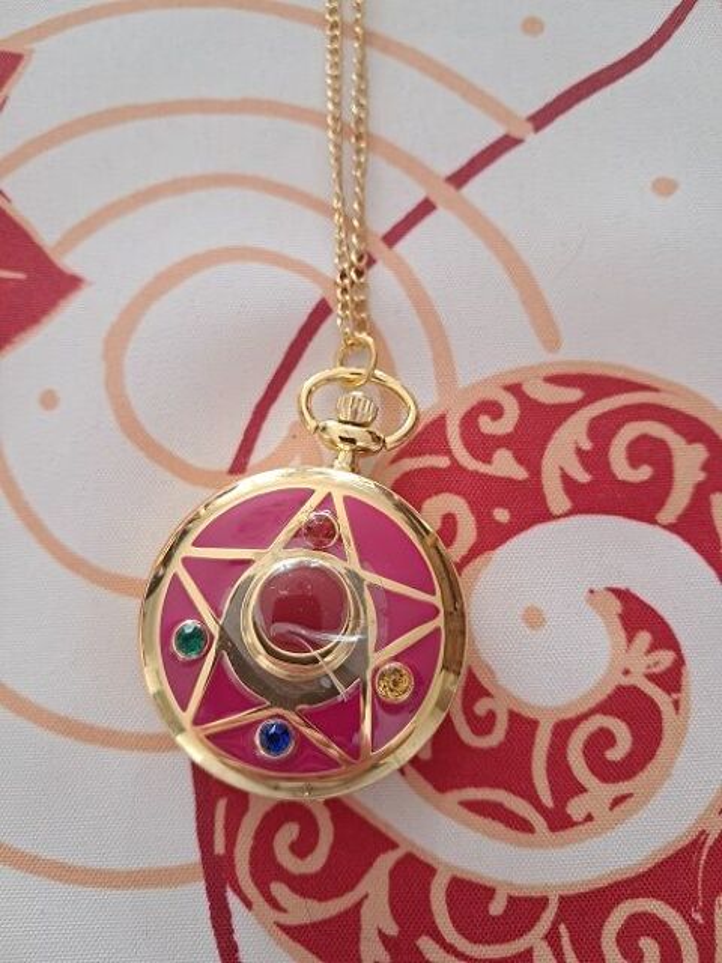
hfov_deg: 51.4
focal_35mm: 27
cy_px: 482
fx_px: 751
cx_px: 361
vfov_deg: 65.3
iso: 80
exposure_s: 1/50
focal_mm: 4
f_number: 1.8
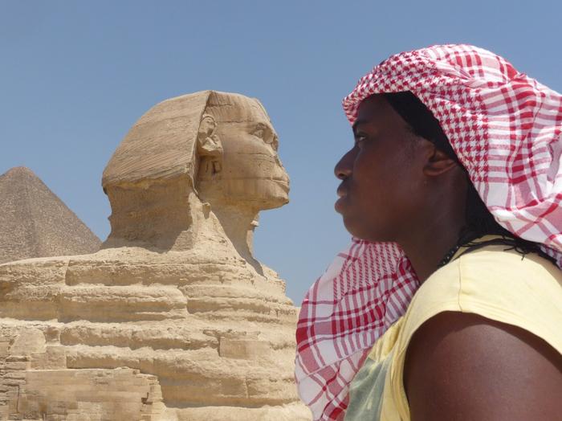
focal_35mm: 45
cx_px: 281
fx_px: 730
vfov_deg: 32.1
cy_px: 210
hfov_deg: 42.1
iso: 100
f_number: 10
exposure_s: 1/200
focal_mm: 7.6
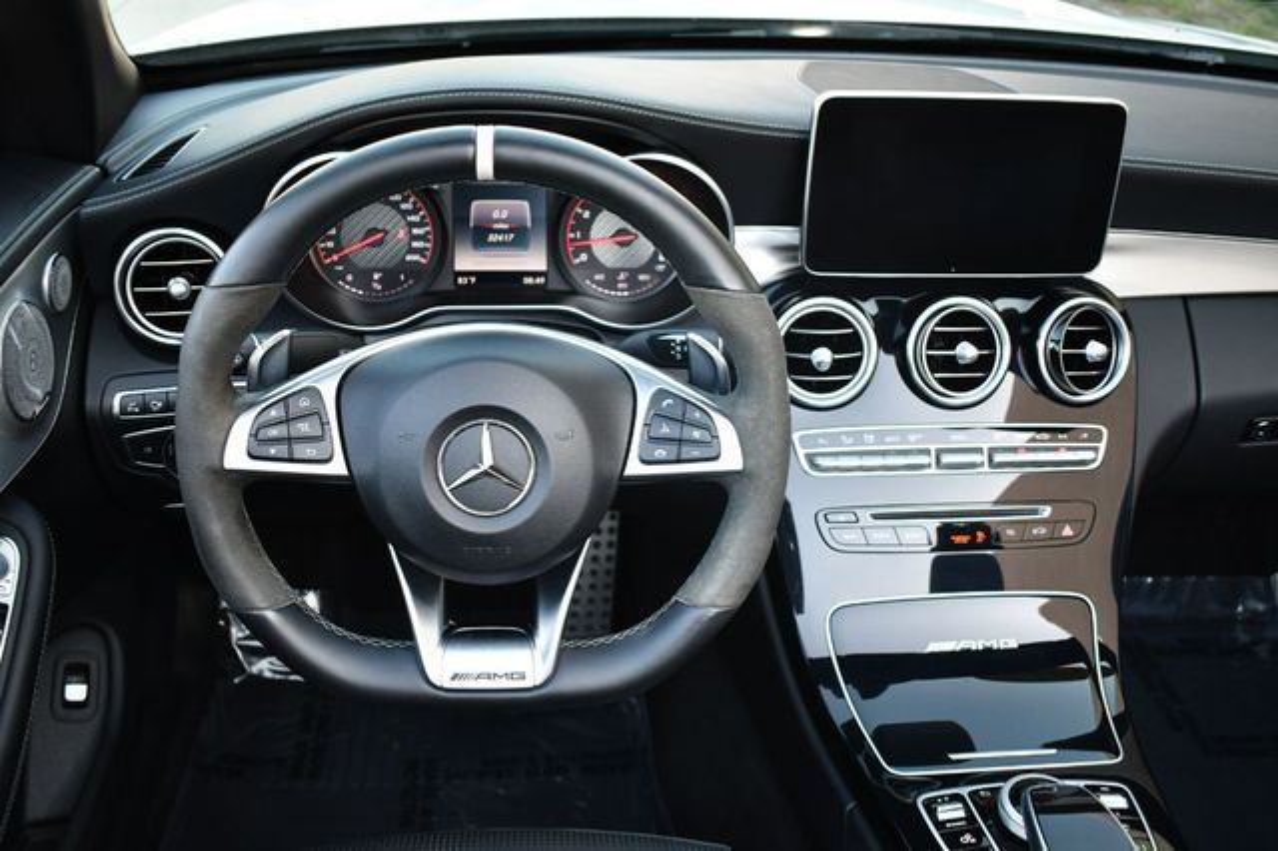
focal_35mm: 36
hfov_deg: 53.2
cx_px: 639
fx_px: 1277
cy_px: 426
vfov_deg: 36.8
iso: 800
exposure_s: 1/250
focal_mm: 24
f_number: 3.8
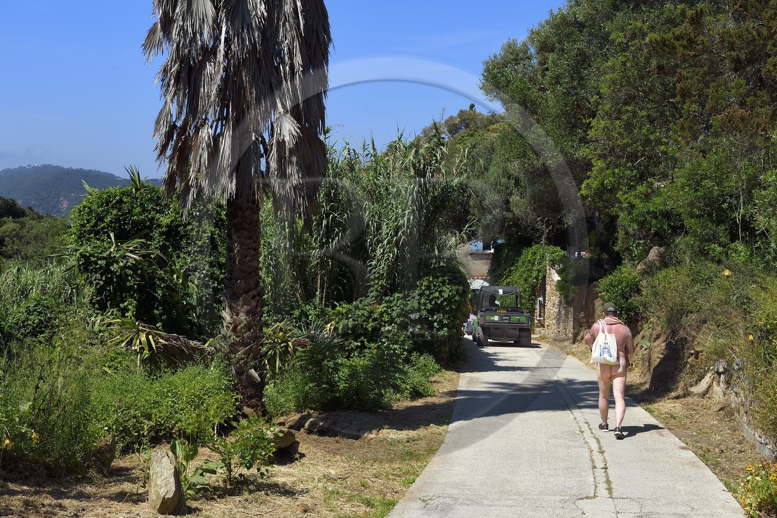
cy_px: 259
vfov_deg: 33.4
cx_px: 388
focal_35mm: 40
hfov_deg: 48.5
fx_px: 863
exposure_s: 1/400
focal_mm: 40
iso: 200
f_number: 10
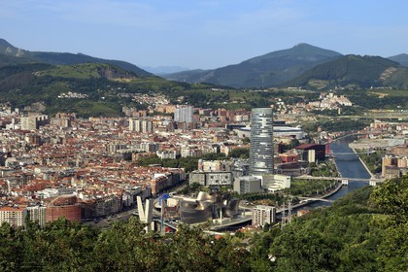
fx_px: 623
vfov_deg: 24.6
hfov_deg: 36.2
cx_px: 204
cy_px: 136
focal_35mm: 55
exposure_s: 1/320
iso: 200
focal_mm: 55
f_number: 13
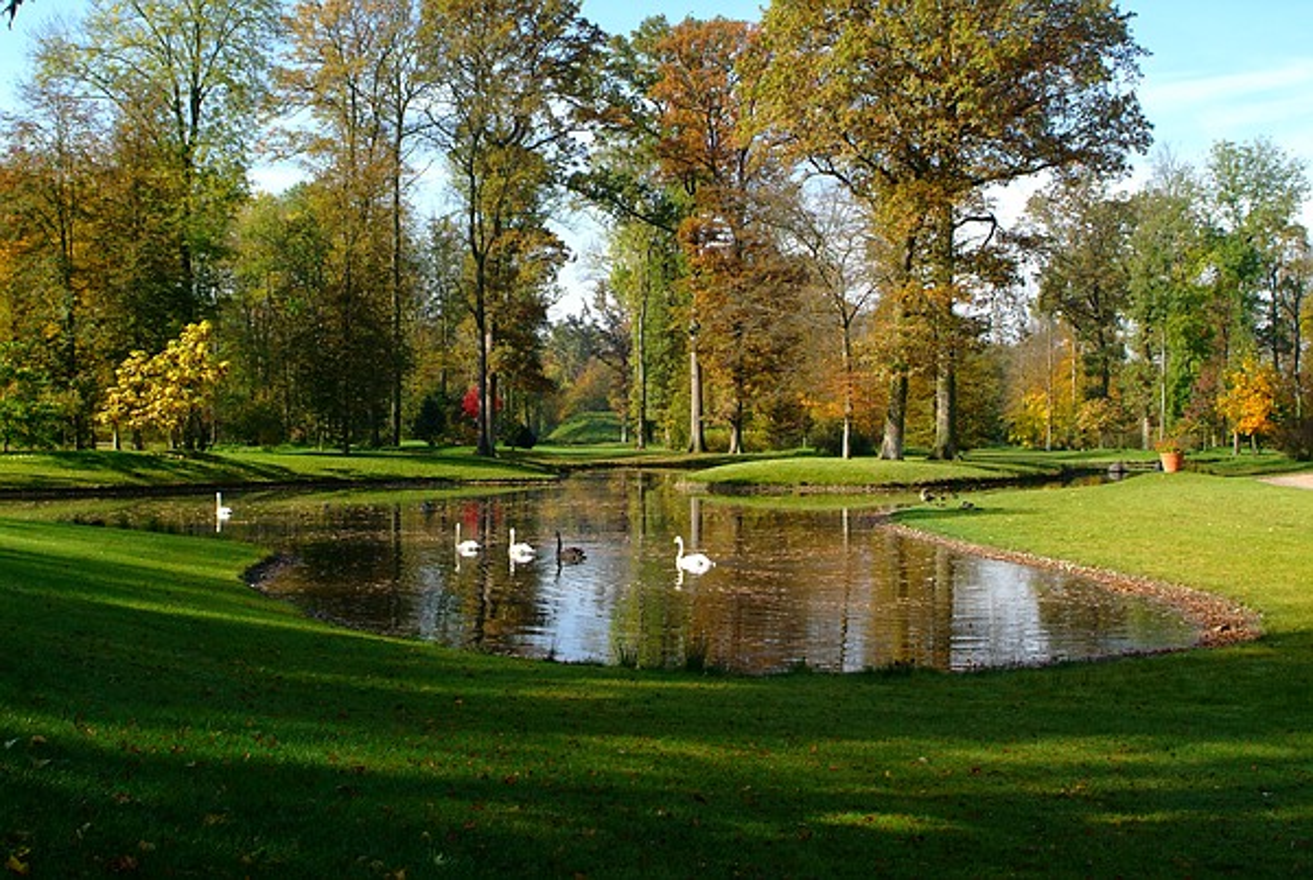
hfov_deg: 41.1
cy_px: 440
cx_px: 656
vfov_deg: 28.2
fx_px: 1753
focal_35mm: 48
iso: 100
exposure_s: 1/125
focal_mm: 32
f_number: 5.6
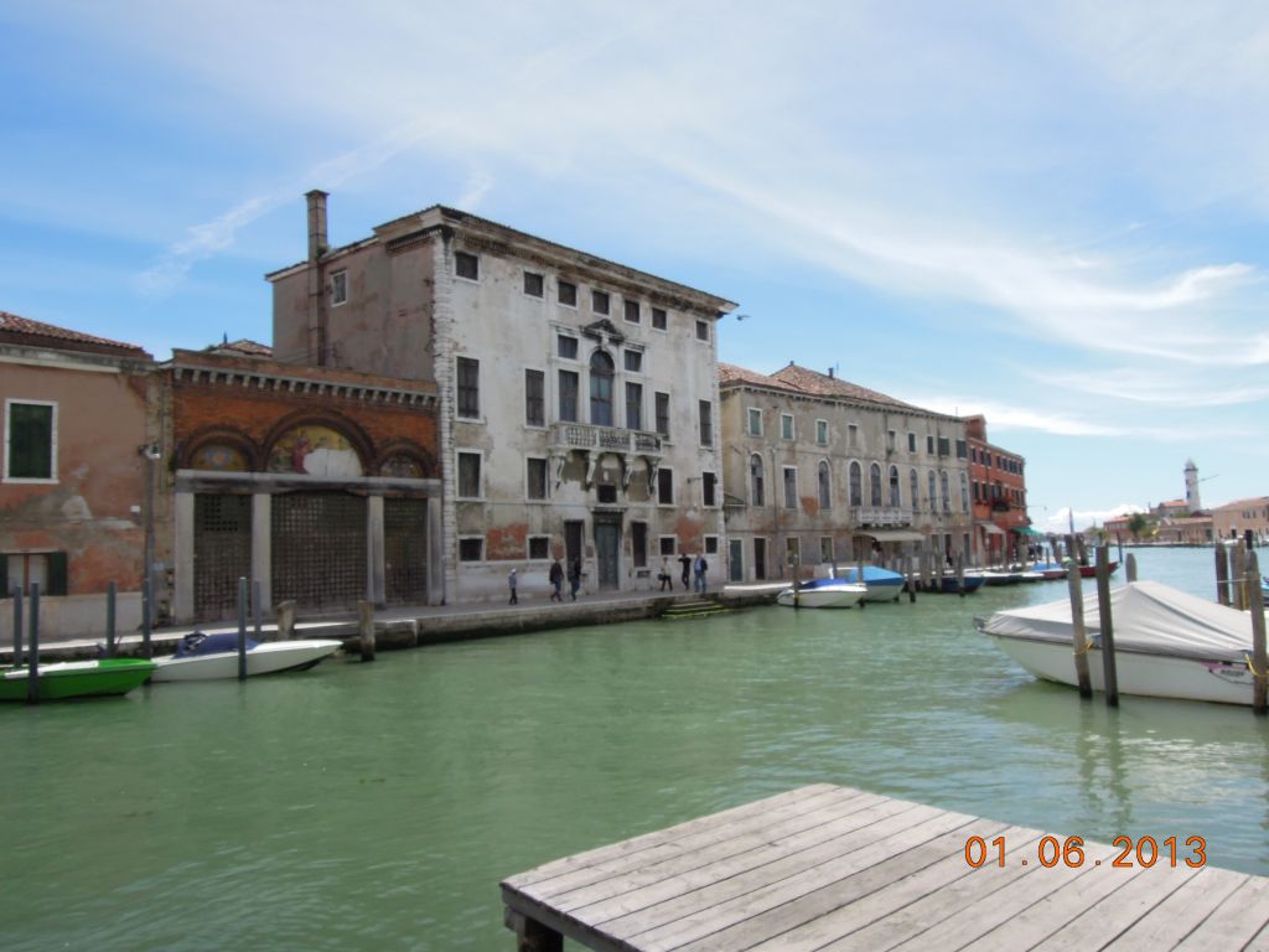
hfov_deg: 71.6
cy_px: 476
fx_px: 880
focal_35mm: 24
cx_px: 634
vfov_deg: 56.8
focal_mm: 4.3
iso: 160
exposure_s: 1/1250
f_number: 4
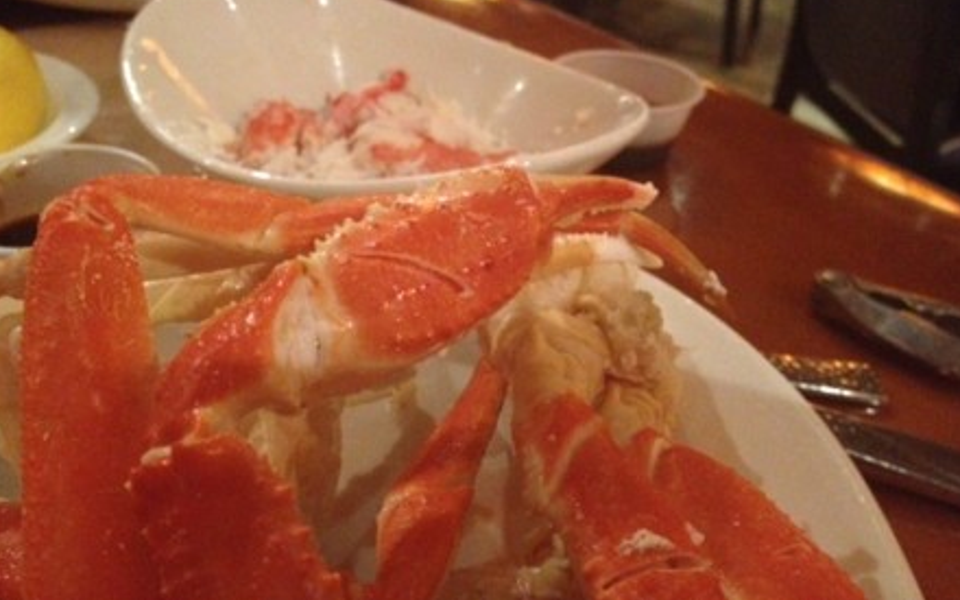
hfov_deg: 51.5
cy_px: 233
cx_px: 482
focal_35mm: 38
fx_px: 994
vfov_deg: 33.5
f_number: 2.4
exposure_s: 1/15
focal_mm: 4.28
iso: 800
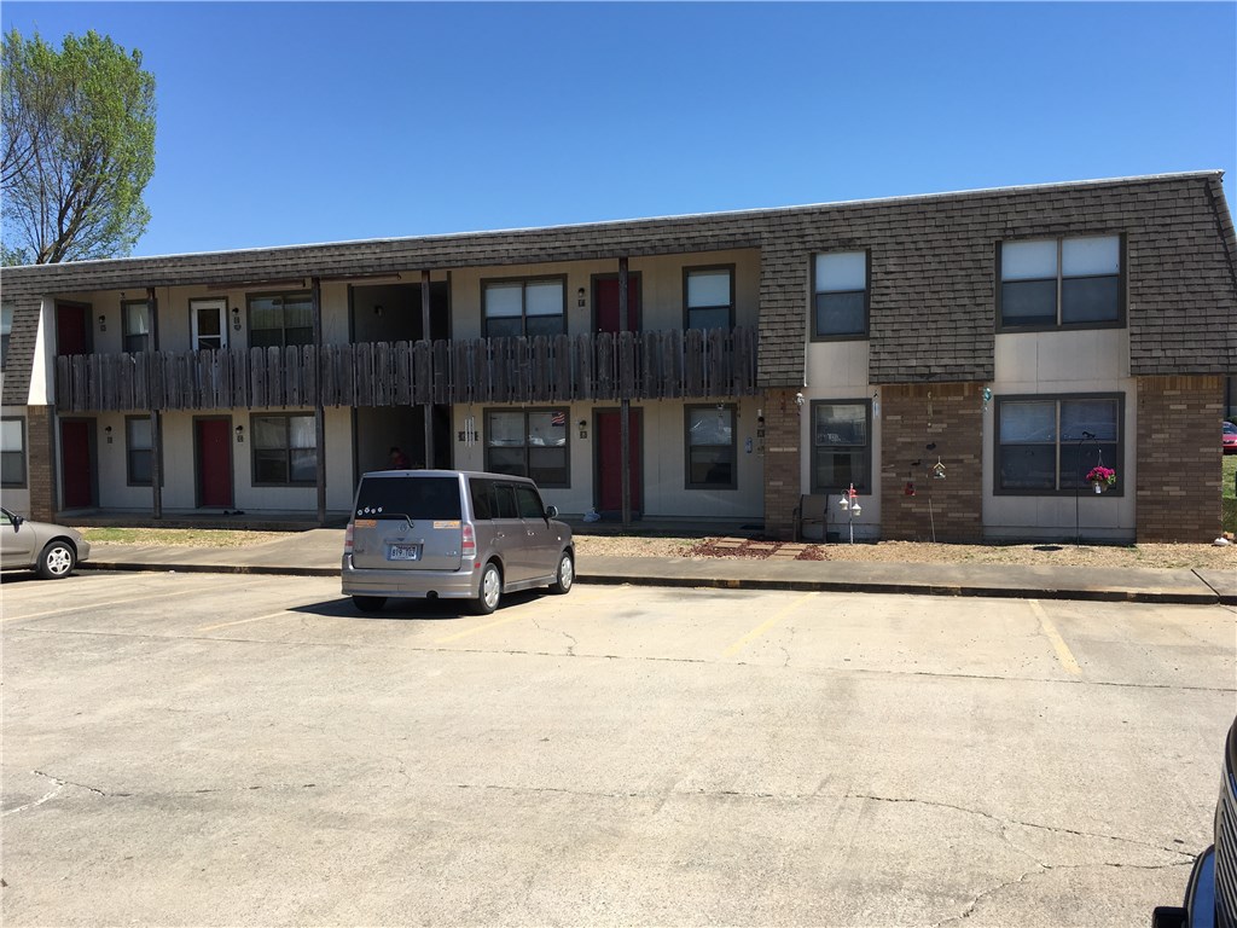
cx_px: 618
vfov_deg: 48.2
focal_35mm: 29
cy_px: 464
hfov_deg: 61.7
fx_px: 1036
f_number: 2.2
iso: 25
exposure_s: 1/1425
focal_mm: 4.15
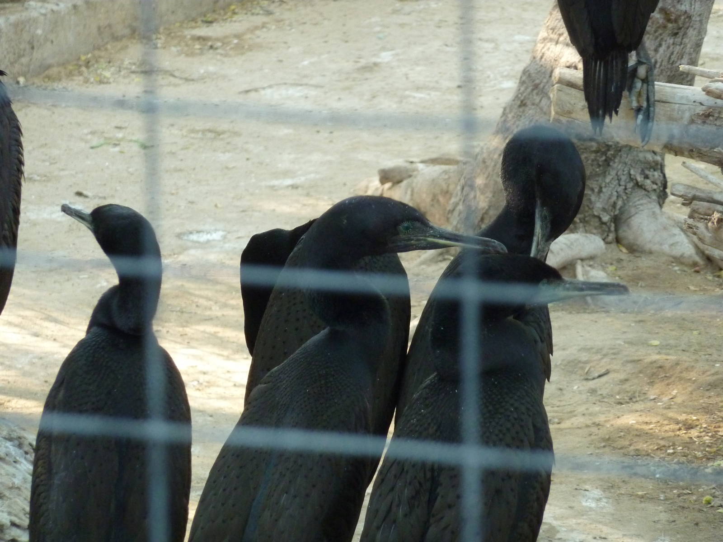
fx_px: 6266
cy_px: 271
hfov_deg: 6.6
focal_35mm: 300
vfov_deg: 5.0
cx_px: 362
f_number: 4.9
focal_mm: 49.2
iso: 400
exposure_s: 1/60
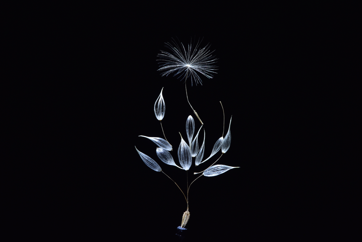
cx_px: 181
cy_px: 121
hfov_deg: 19.4
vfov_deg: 13.1
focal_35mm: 105
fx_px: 1056
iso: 400
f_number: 18
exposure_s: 2
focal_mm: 105
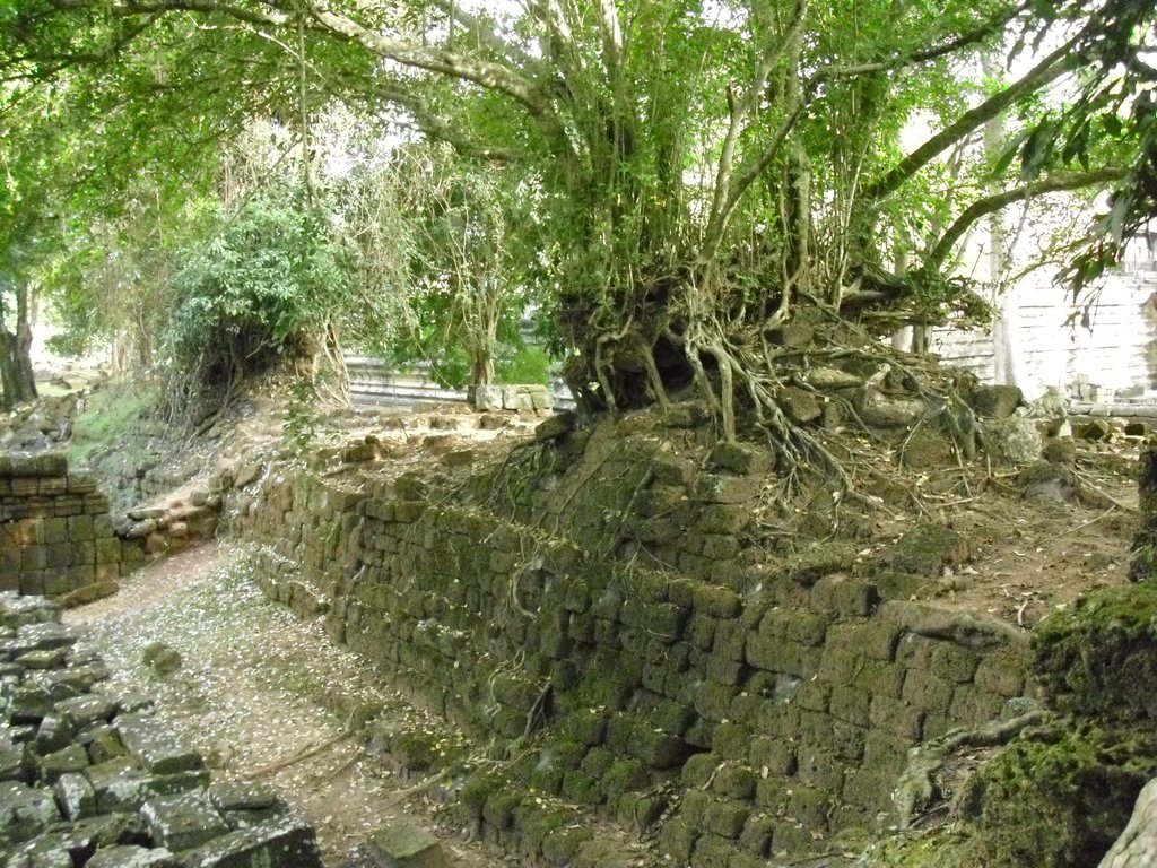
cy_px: 434
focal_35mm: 38
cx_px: 578
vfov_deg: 37.7
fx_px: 1270
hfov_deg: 49.0
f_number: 2.8
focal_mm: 6.2
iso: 800
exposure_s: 1/100
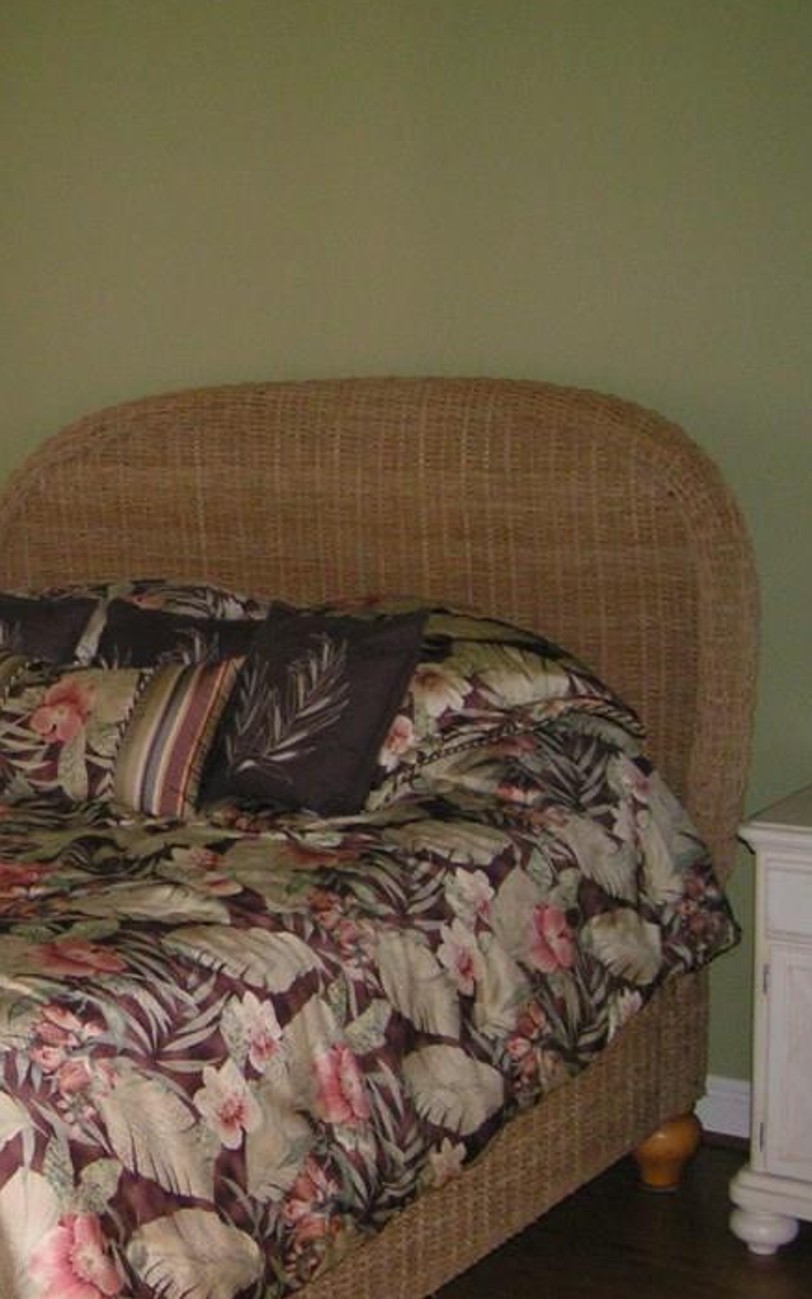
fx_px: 2089
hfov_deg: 21.0
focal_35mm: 59
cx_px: -61
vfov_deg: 34.5
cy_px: 617
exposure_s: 1/40
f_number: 2.8
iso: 200
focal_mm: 5.8
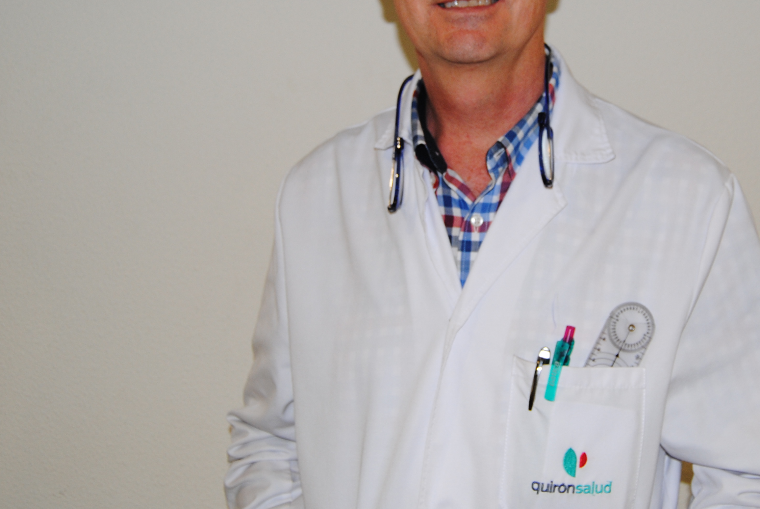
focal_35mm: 58
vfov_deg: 23.3
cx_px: 484
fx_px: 1222
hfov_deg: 34.3
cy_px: 145
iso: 200
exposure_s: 1/60
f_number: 3.8
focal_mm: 23
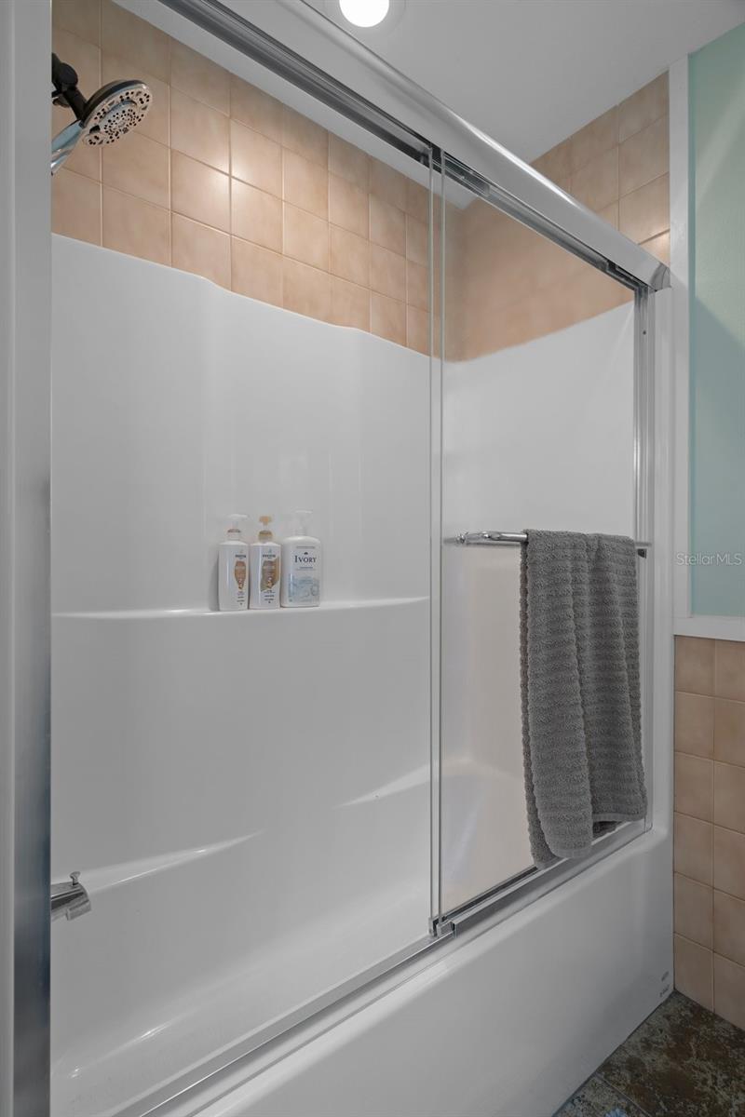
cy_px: 558
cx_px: 372
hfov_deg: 70.4
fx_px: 528
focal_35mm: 17
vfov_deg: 93.3
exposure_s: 1
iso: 320
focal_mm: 17
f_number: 9
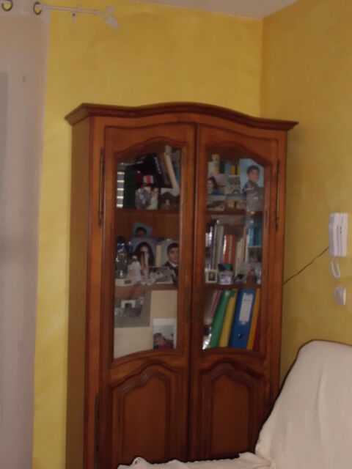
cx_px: 176
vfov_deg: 38.2
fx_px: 678
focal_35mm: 50
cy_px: 234
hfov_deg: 29.1
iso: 400
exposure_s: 1/60
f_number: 4.5
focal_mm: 9
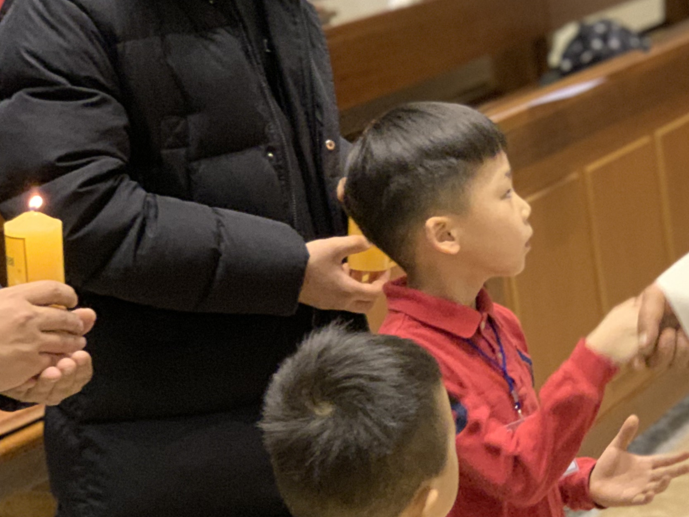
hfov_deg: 15.5
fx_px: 2508
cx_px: 589
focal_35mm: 126
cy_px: 284
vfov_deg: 11.8
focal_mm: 6
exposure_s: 1/60
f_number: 2.4
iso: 320
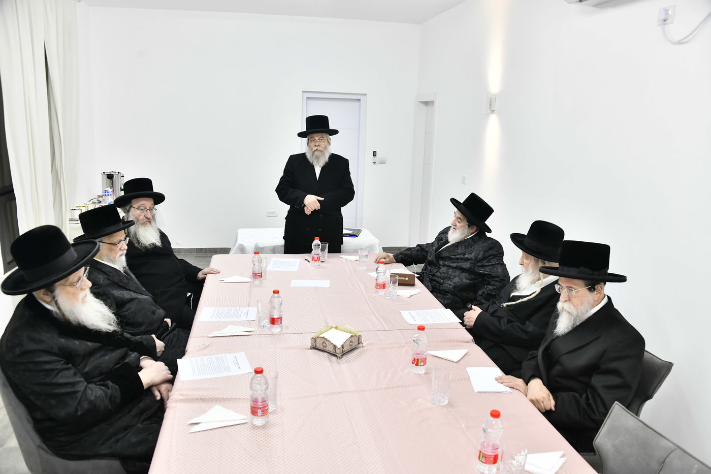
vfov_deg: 46.4
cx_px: 356
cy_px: 237
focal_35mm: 28
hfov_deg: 65.5
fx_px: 553
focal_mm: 28
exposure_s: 1/200
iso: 1600
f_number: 5.6
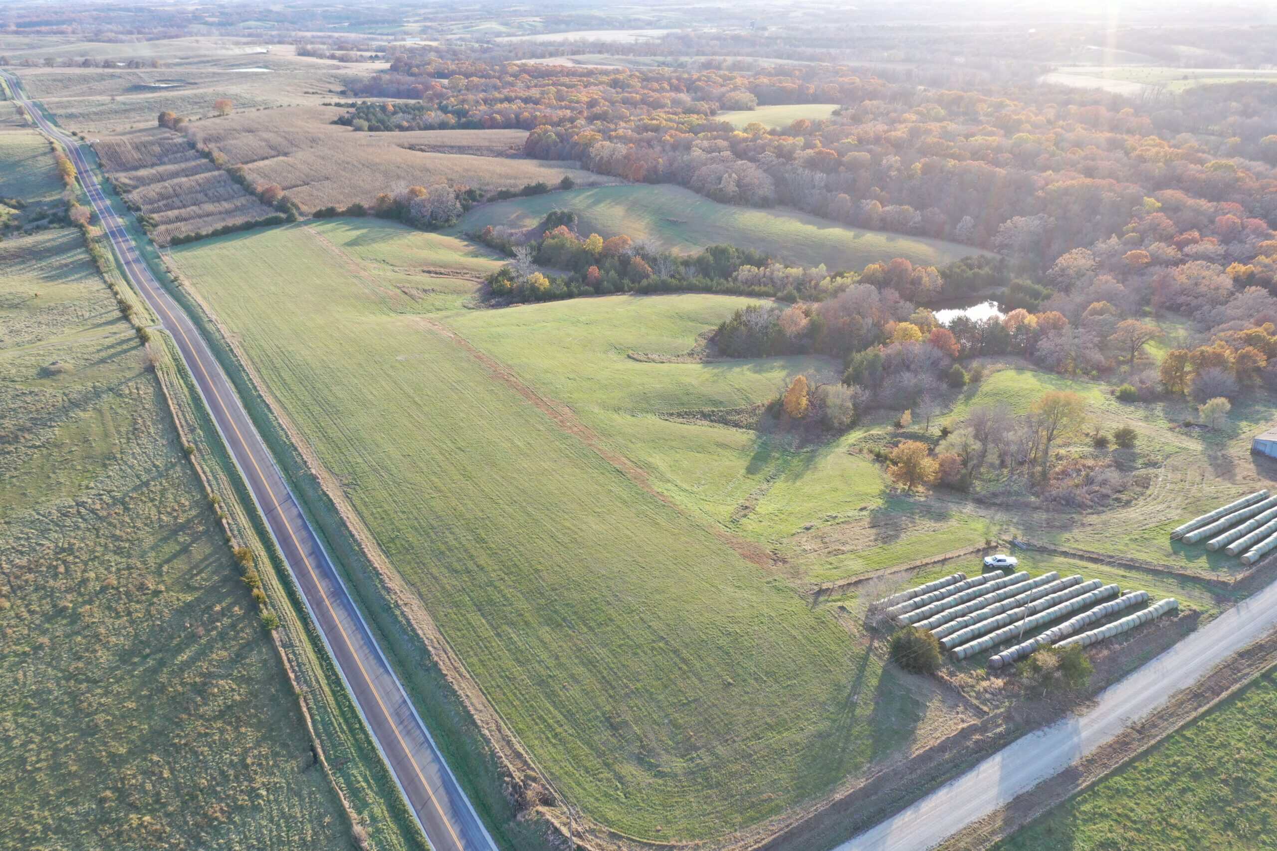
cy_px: 426
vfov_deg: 46.4
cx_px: 638
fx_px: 993
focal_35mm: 28
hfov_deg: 65.5
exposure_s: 1/120
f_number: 4
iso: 100
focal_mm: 10.26
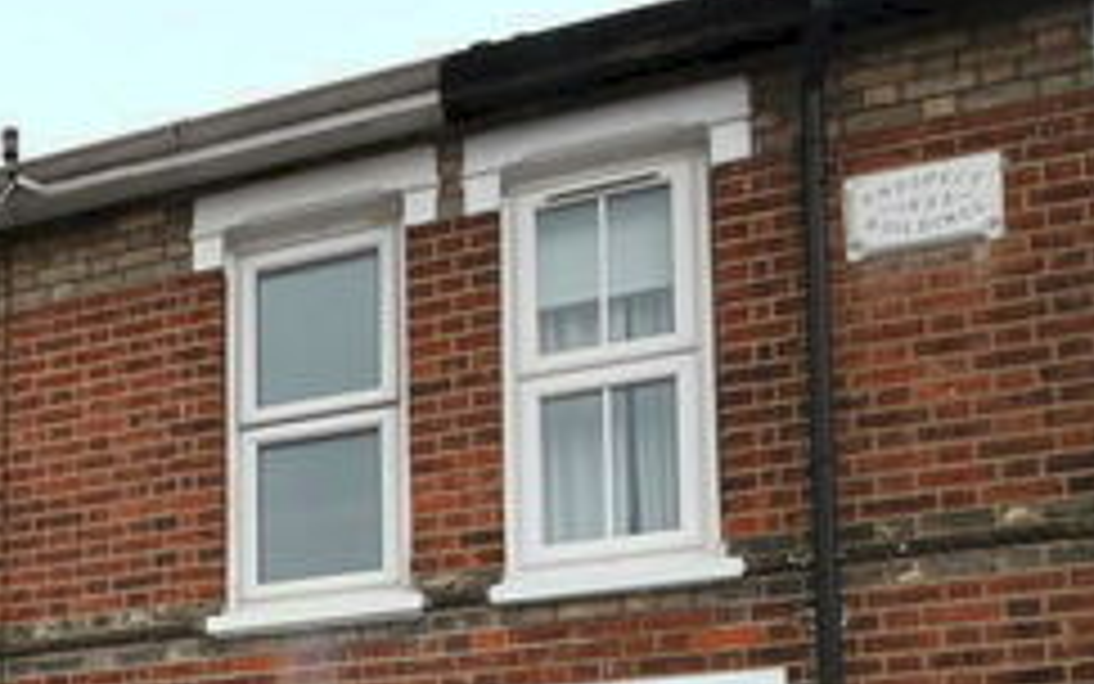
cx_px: -27
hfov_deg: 39.3
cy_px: 916
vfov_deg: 24.9
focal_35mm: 44
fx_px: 1312
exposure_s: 1/125
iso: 500
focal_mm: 10
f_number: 11
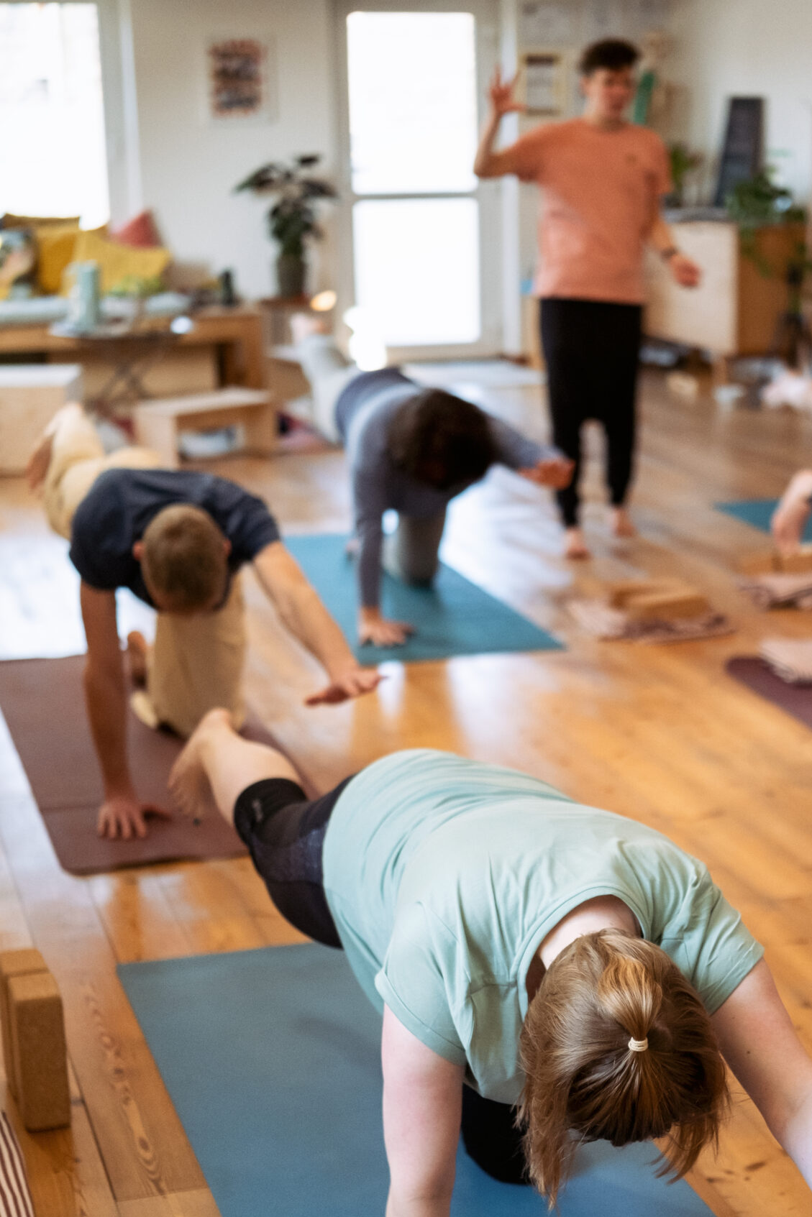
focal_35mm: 62
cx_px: 585
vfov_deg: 32.1
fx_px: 2097
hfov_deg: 21.8
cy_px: 805
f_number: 1.2
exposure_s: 1/900
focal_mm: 27
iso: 800
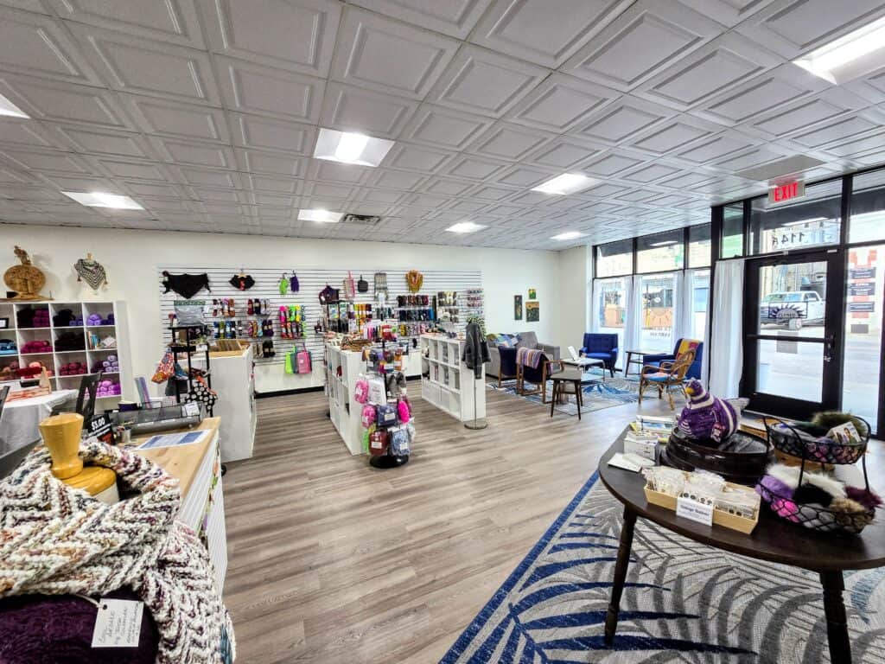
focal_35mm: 13
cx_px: 442
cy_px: 332
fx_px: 332
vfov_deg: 89.9
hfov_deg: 106.2
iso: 80
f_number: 2.2
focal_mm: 2.2
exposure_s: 1/120
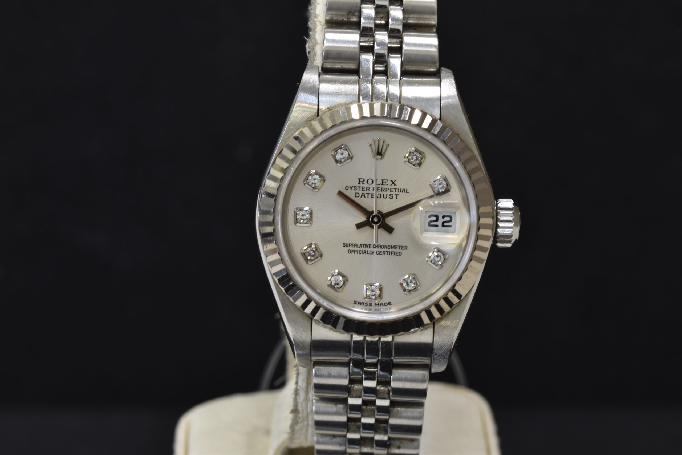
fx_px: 2557
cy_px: 228
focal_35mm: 135
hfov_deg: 15.2
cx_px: 341
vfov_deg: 10.2
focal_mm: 90
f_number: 14
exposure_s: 1/2.5
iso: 100
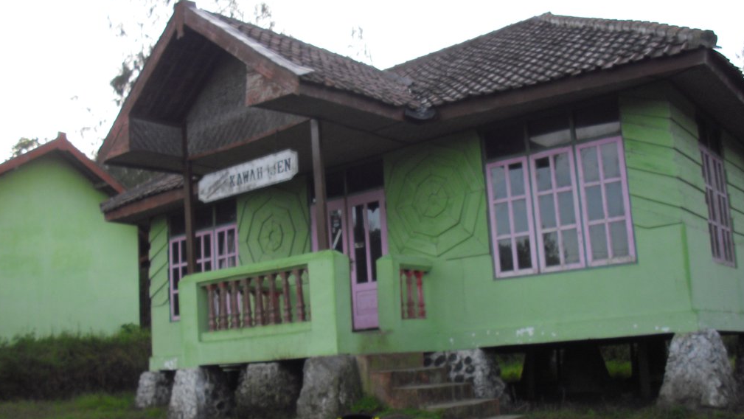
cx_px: 369
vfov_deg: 28.3
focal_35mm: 42
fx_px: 829
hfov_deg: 48.3
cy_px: 231
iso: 100
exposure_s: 1/160
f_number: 2.8
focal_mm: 6.2
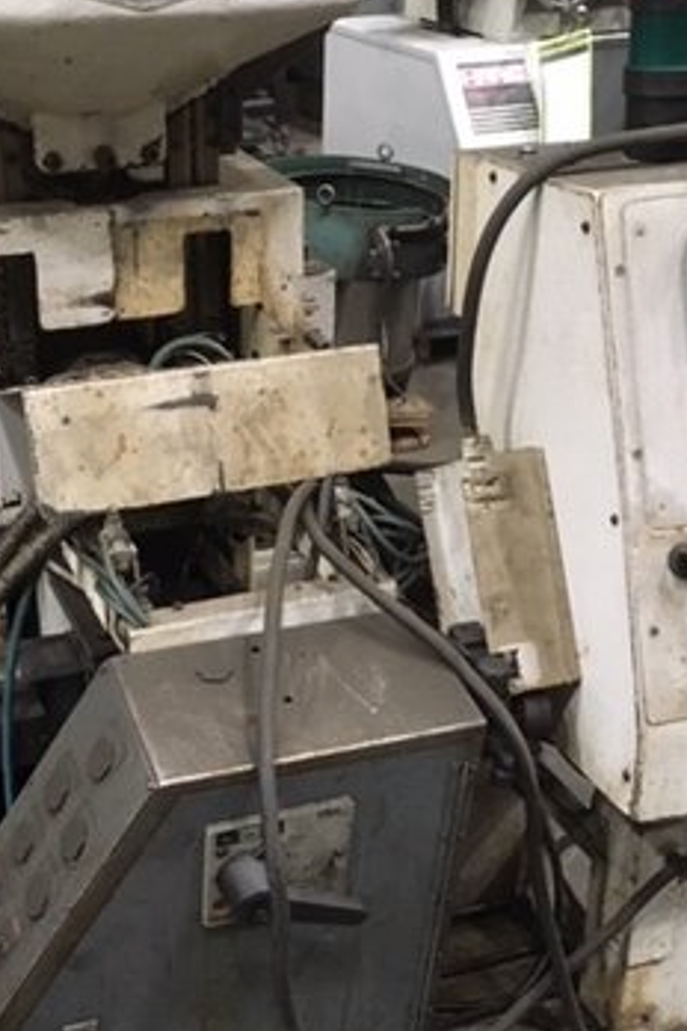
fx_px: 1488
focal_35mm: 52
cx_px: 246
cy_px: 560
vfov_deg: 38.2
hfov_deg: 25.9
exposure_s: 1/15
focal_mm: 4.15
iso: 250
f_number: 2.2
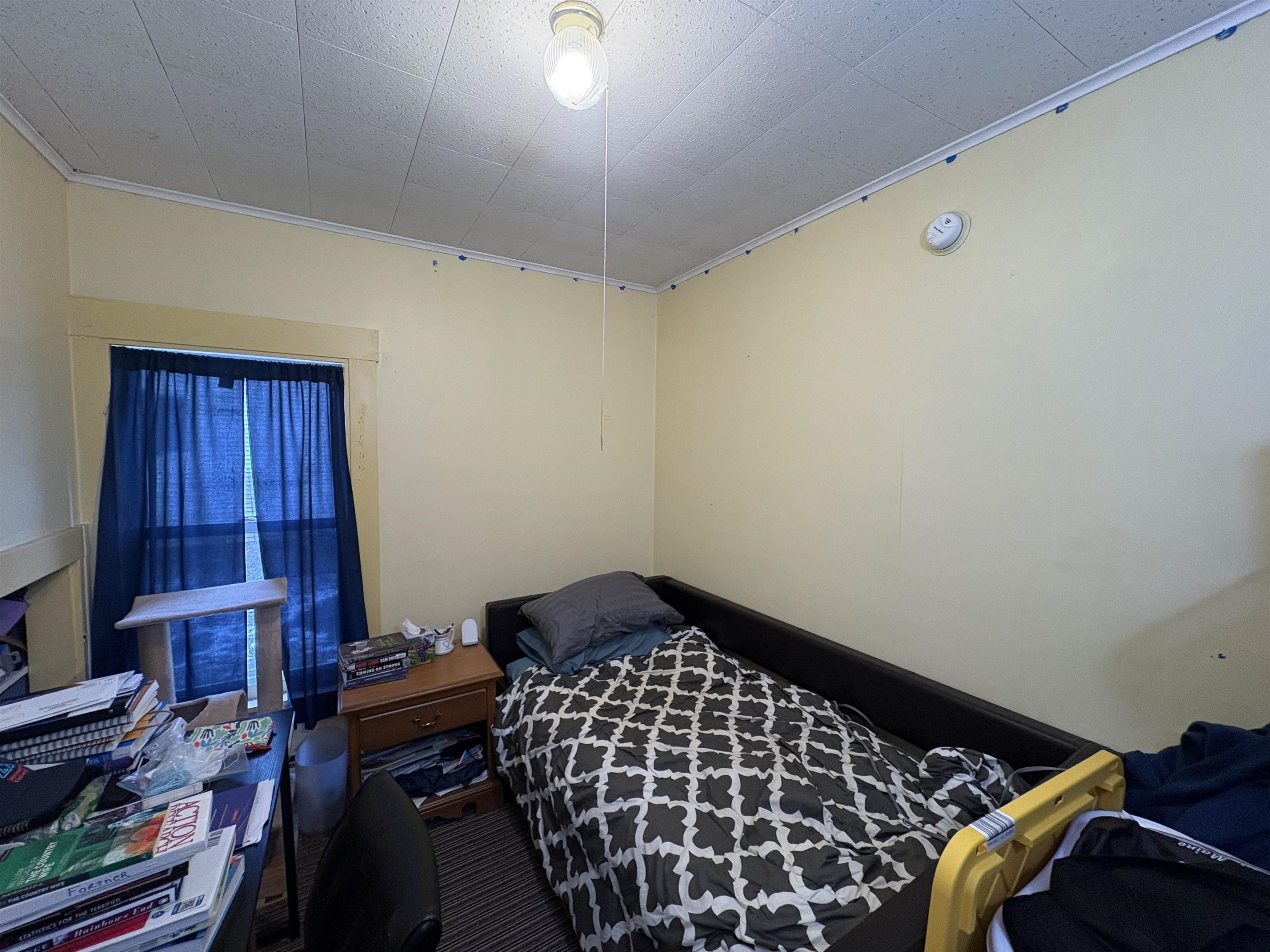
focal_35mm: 14
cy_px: 476
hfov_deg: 102.1
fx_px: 514
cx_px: 635
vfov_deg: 85.7
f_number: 2.2
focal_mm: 2.22
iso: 320
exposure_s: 1/60
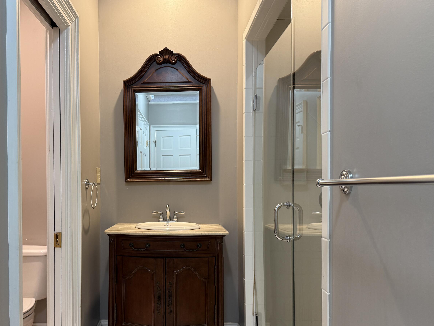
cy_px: 188
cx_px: 165
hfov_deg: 59.3
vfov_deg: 46.6
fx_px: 376
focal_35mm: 30
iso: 160
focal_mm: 6.76
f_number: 1.78
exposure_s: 1/60
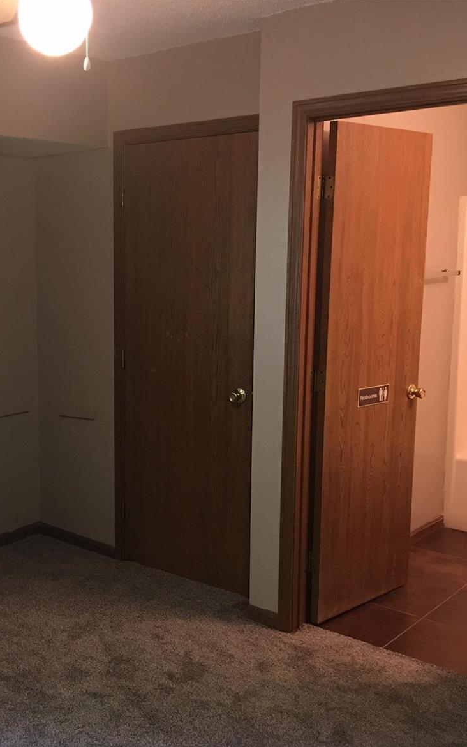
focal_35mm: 42
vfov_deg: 47.2
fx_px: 855
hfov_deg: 29.7
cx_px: 79
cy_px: 380
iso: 80
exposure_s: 1/10
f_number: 2.2
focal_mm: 4.15
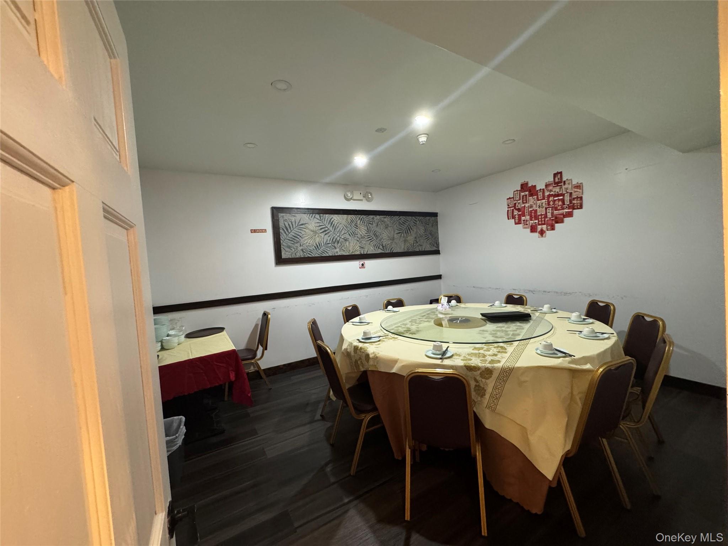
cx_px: 364
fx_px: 294
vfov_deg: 85.7
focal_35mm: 14
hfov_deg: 102.1
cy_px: 273
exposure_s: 1/60
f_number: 2.2
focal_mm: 2.22
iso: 400
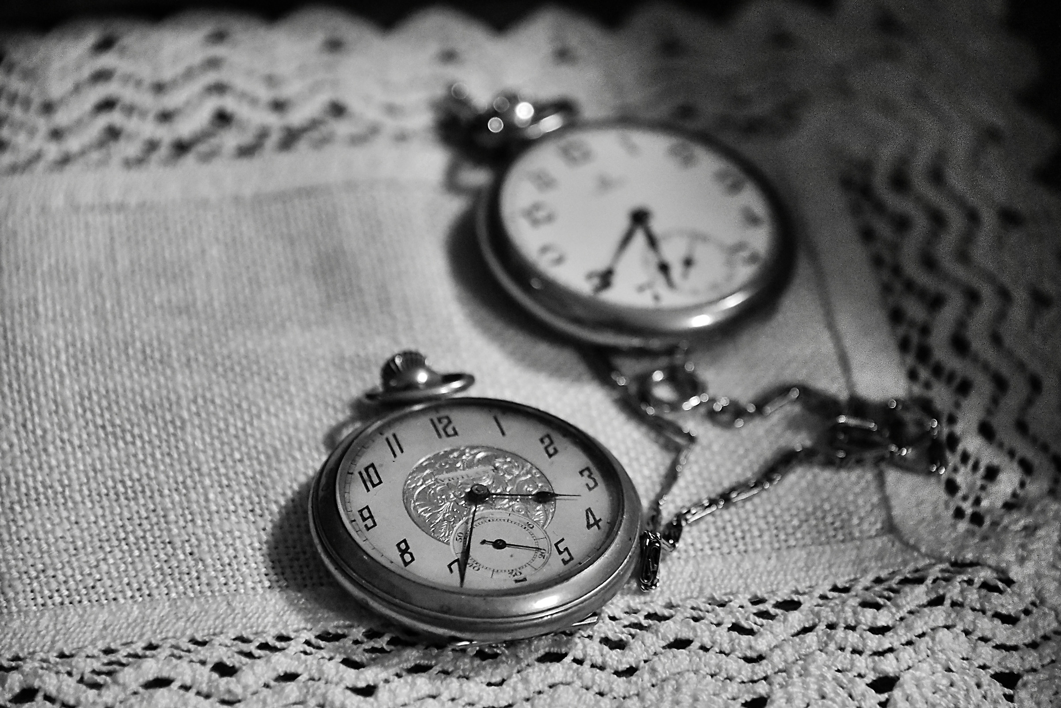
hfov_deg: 6.9
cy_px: 354
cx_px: 530
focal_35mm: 300
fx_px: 8843
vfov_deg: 4.6
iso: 6400
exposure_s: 1/100
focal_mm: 300
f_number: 5.6
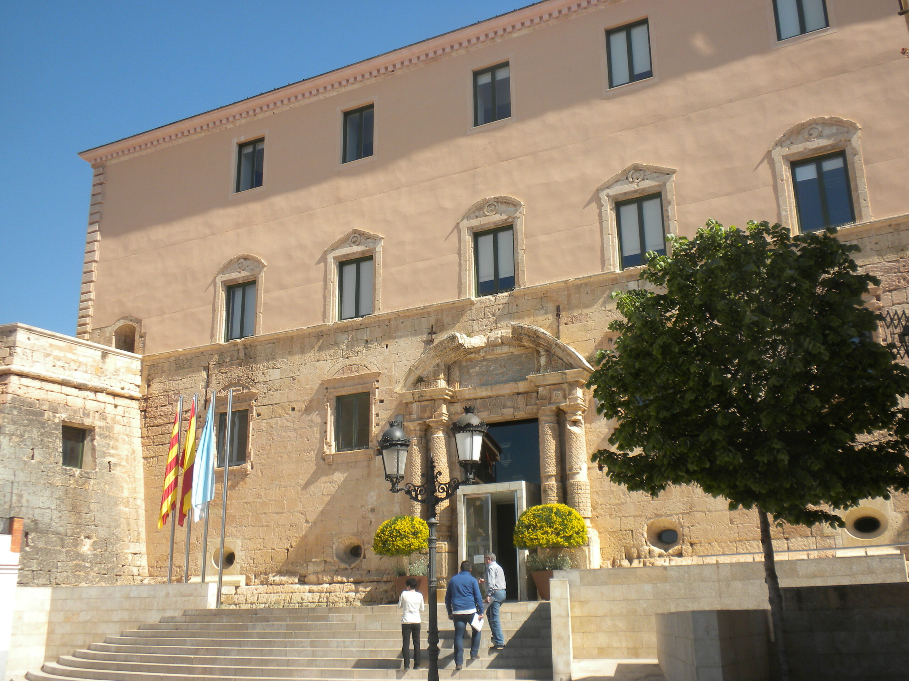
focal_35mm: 37
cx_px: 454
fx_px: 972
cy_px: 340
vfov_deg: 38.7
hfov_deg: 50.1
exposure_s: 1/76.8
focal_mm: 6.6
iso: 64
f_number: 10
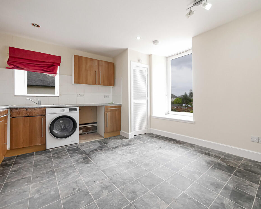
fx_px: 116
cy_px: 103
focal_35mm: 15
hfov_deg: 96.6
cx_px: 141
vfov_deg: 84.0
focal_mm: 7
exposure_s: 1/60
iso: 1600
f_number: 4
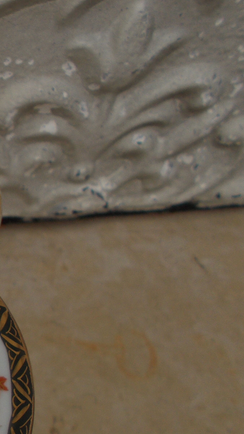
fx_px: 725
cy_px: 298
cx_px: -172
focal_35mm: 63
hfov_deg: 16.5
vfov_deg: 33.0
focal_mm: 5.3
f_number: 3.4
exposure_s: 1/200
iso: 80
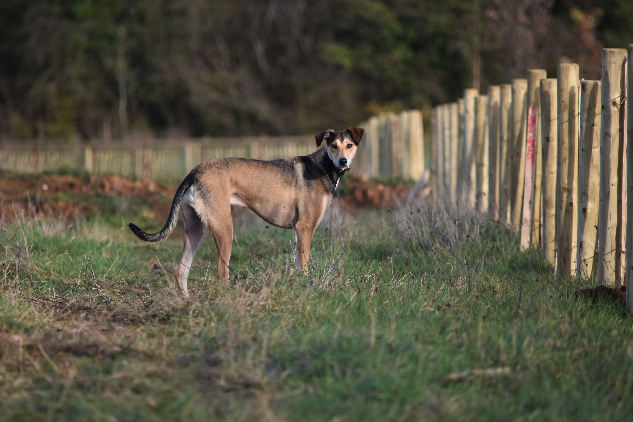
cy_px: 211
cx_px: 316
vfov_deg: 3.1
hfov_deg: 4.6
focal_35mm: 450
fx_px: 7912
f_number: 5.6
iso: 250
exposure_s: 1/500
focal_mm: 300
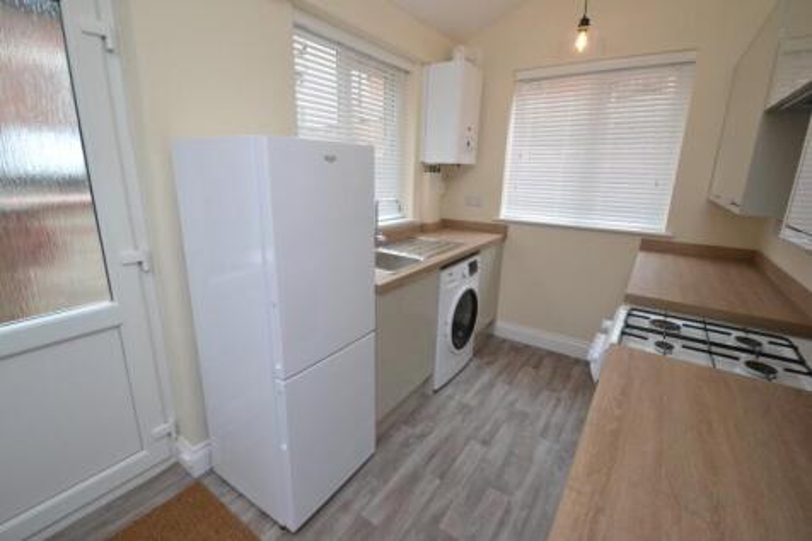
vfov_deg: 77.3
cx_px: 406
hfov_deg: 100.4
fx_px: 338
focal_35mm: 15
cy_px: 270
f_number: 8
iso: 1600
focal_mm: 10
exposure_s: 1/250
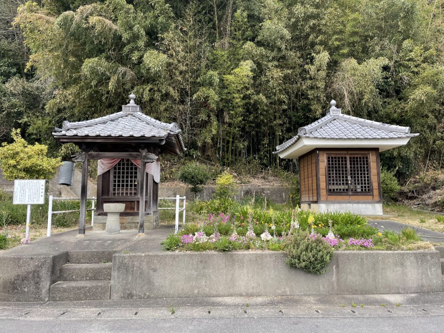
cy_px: 166
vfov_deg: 53.1
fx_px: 333
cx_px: 222
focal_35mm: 26
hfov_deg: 67.3
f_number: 1.6
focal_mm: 4.2
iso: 32
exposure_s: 1/1125
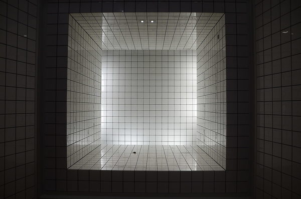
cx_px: 150
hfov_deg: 62.0
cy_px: 100
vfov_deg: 43.4
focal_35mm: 30
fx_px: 250
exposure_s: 1/100
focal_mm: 20
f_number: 5
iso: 500
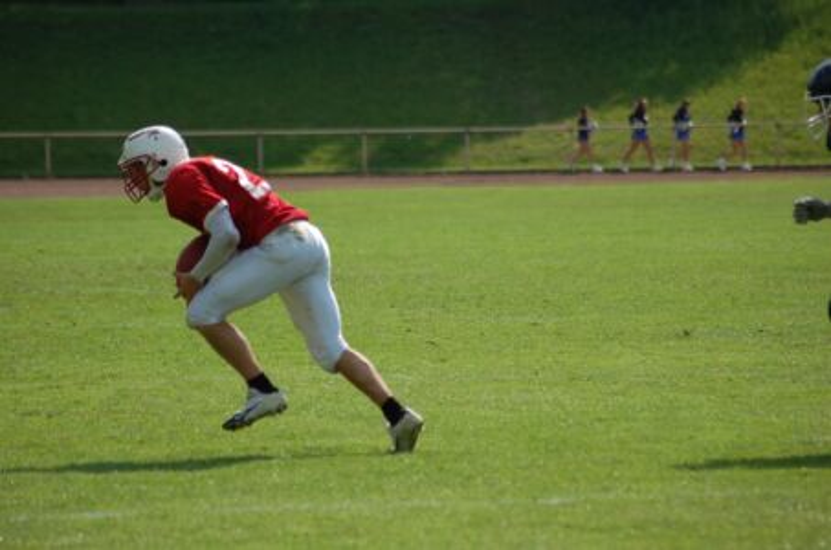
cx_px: 416
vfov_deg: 5.4
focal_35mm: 255
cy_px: 275
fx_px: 5874
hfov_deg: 8.1
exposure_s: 1/1250
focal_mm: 170
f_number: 5
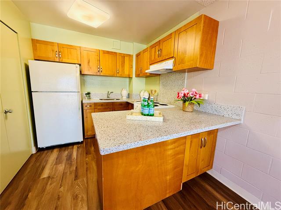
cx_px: 140
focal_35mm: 14
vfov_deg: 85.7
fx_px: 114
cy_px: 105
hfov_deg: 102.1
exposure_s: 1/120
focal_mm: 2.22
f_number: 2.2
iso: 320
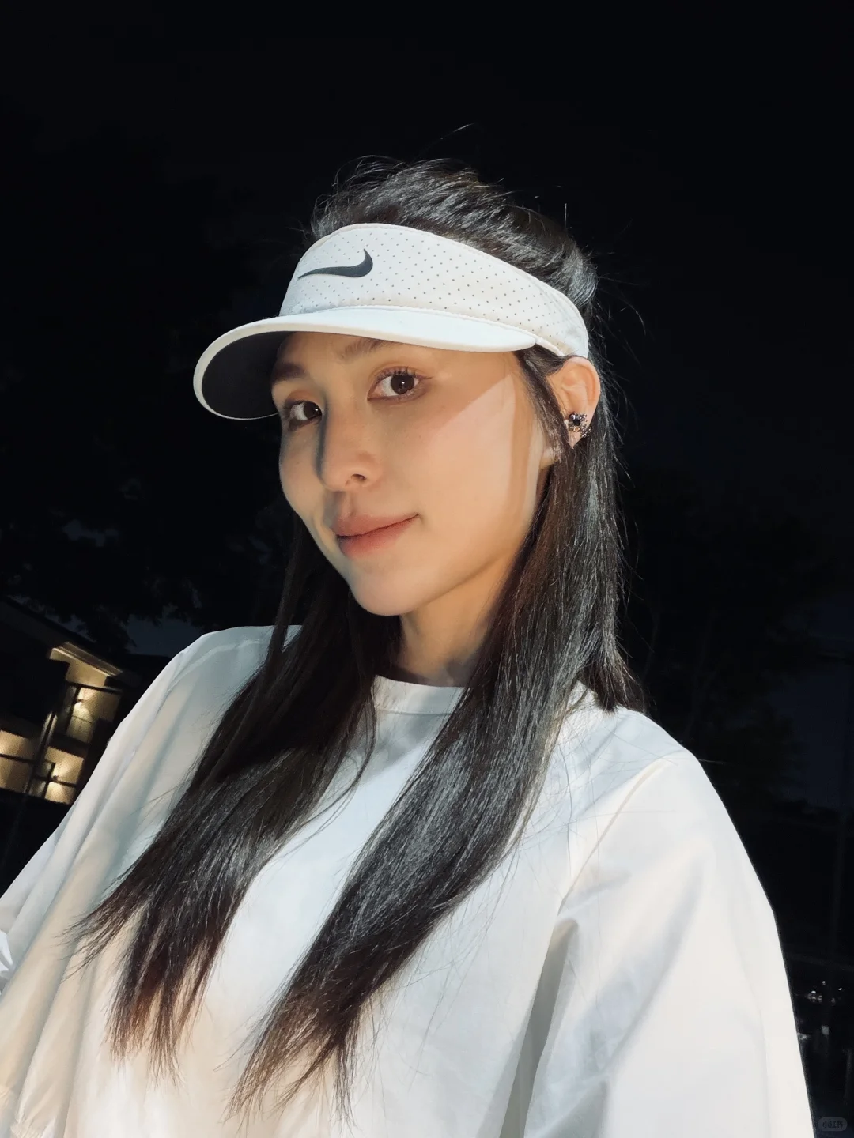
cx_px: 427
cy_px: 569
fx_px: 987
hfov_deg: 46.8
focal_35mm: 30
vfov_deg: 60.0
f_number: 1.9
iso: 250
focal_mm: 2.71
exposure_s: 1/60
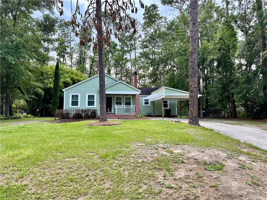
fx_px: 185
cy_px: 100
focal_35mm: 24
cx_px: 134
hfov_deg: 71.6
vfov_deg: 56.8
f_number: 1.78
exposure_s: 1/355
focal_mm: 6.86
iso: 80
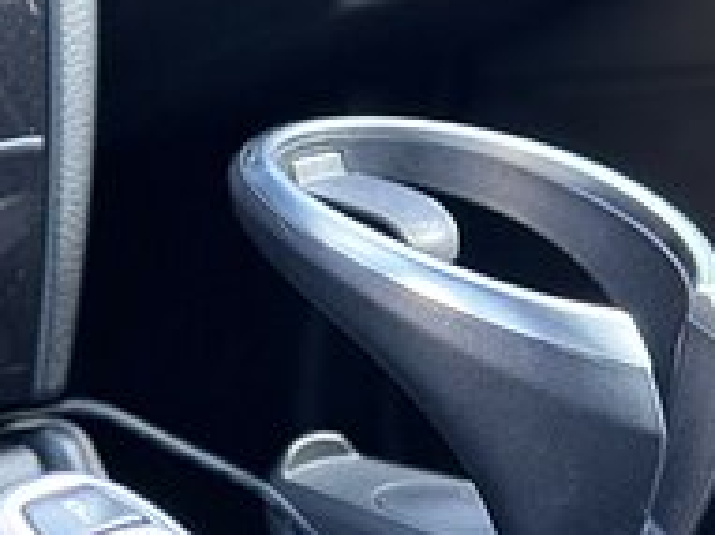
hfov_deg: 13.7
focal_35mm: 138
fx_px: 2849
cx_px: -262
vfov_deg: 10.5
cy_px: 737
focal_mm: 6.76
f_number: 1.78
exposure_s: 1/56
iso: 250
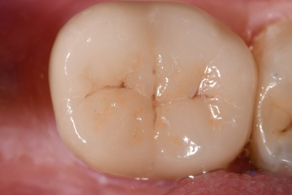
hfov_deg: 10.5
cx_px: 162
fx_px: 1581
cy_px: 78
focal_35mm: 195
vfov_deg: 7.0
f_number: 32
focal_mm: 105
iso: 200
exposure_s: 1/160
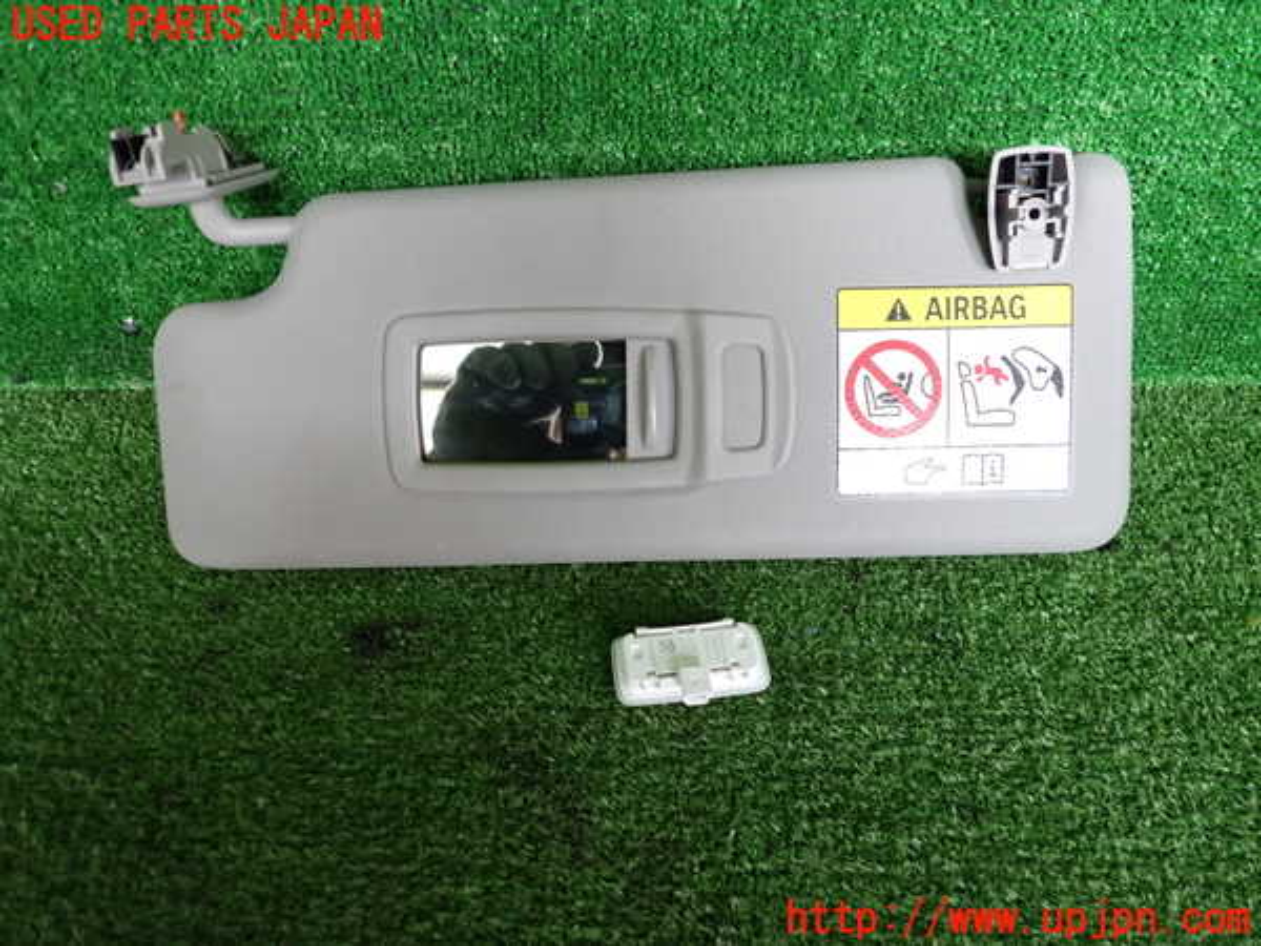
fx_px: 911
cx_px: 630
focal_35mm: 25
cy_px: 473
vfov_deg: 54.9
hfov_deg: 69.4
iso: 320
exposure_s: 1/30
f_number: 2
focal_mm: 4.5
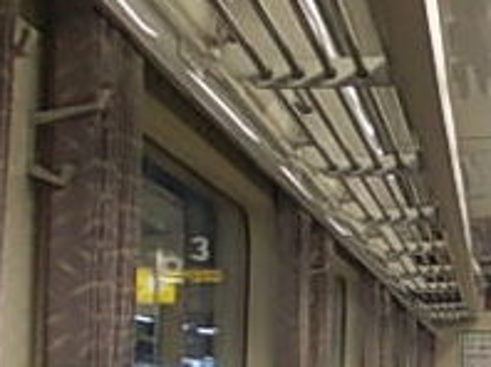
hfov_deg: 18.8
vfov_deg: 15.7
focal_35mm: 92
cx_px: 741
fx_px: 1303
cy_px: 376
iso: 200
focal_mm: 4
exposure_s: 1/30
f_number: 2.7
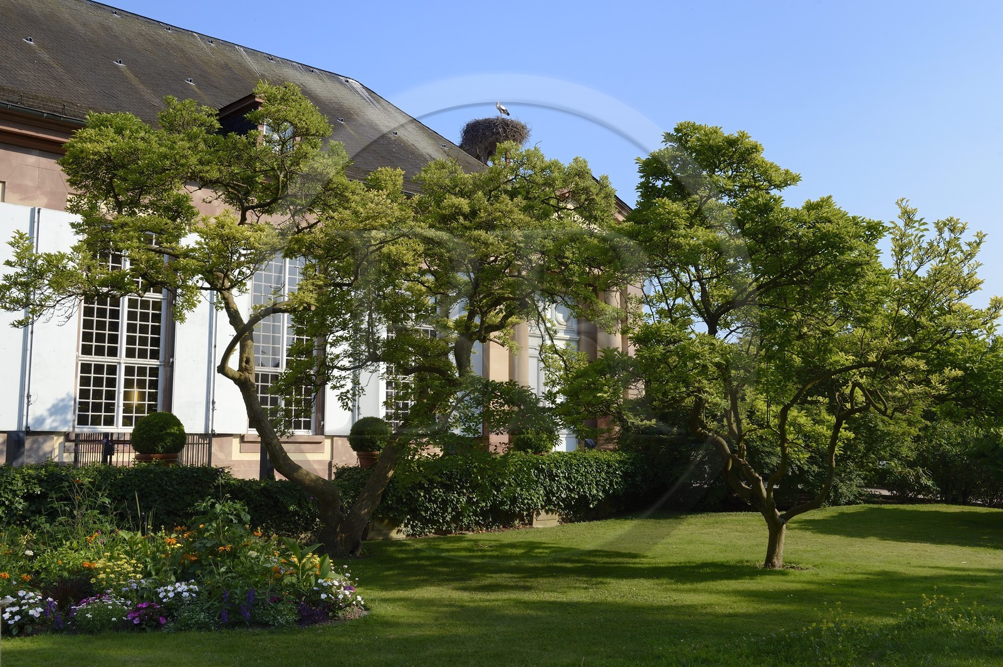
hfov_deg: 50.7
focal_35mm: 38
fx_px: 1058
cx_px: 502
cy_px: 334
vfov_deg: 35.0
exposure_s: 1/250
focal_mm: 38
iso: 200
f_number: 10
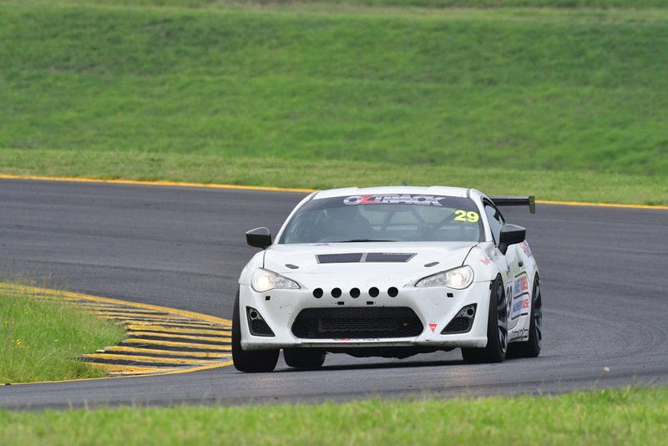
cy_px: 223
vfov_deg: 2.2
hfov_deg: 3.3
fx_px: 11694
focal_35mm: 630
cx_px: 334
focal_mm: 420
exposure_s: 1/640
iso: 1000
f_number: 10
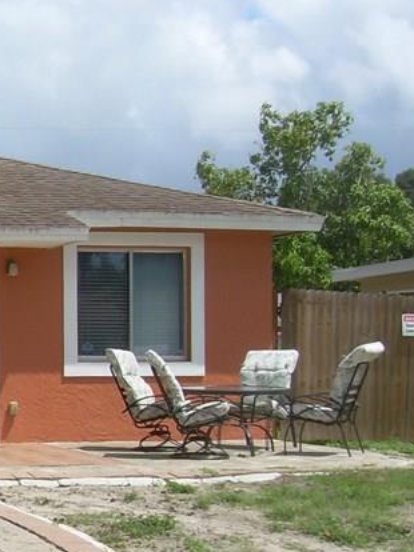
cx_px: -251
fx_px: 1501
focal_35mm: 94
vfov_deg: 20.8
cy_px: 365
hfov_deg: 14.4
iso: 50
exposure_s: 1/500
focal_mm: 6.3
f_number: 4.6
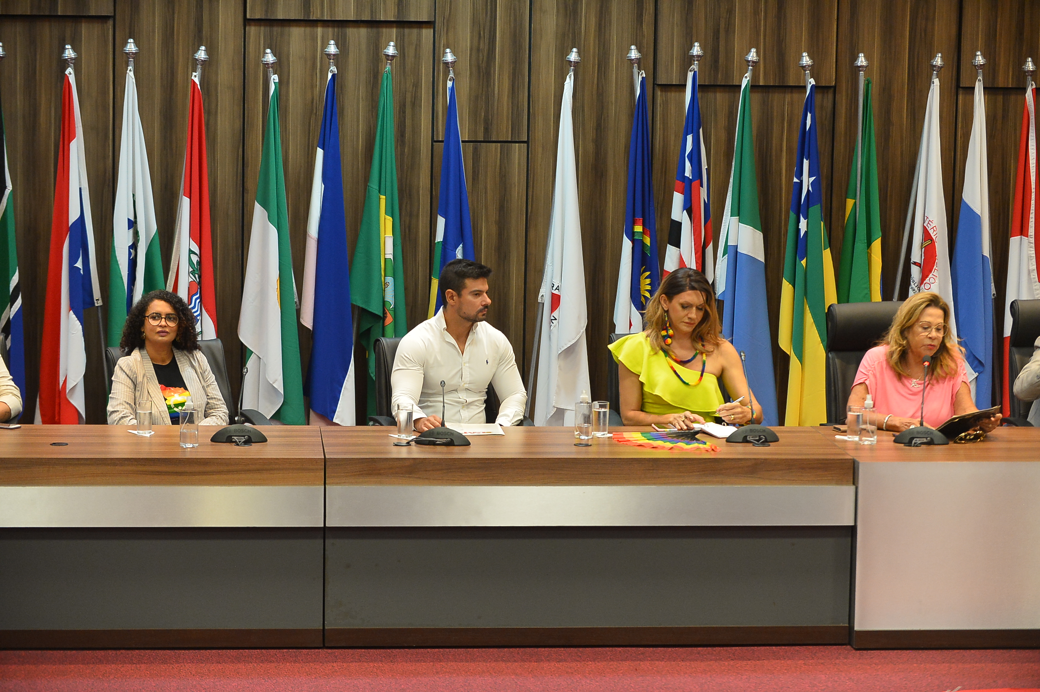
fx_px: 2945
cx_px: 520
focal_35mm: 102
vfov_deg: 13.4
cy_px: 346
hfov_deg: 20.0
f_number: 3.2
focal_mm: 102
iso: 4000
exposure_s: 1/160
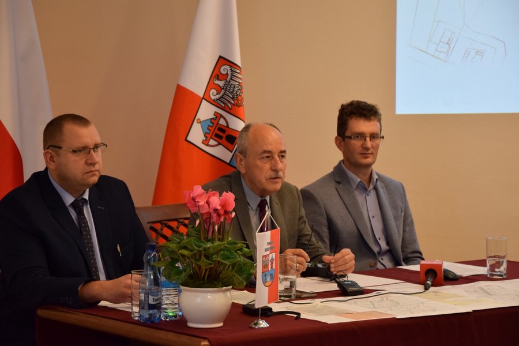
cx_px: 260
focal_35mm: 112
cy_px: 173
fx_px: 1622
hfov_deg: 18.2
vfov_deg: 12.2
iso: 1000
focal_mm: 75
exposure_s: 1/50
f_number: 5.3
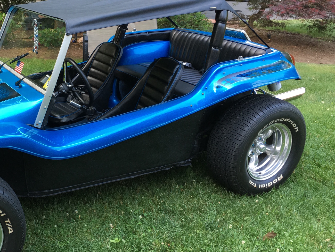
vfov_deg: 32.1
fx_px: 435
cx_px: 82
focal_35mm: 45
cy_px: 112
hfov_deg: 40.8
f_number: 2.2
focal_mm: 4.15
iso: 40
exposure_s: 1/120
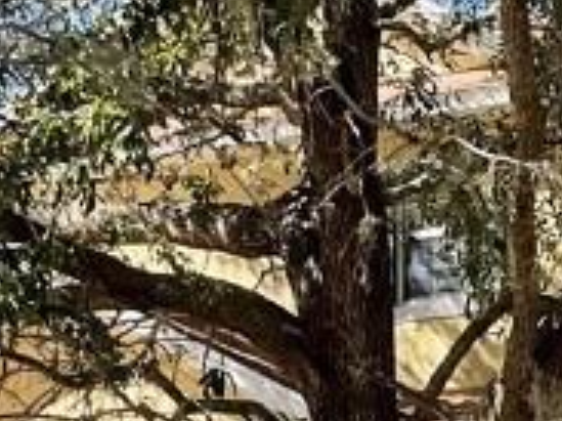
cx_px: 633
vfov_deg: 8.7
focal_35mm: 162
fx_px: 2628
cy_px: 784
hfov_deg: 12.0
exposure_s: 1/620
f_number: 1.8
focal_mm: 3
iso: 16
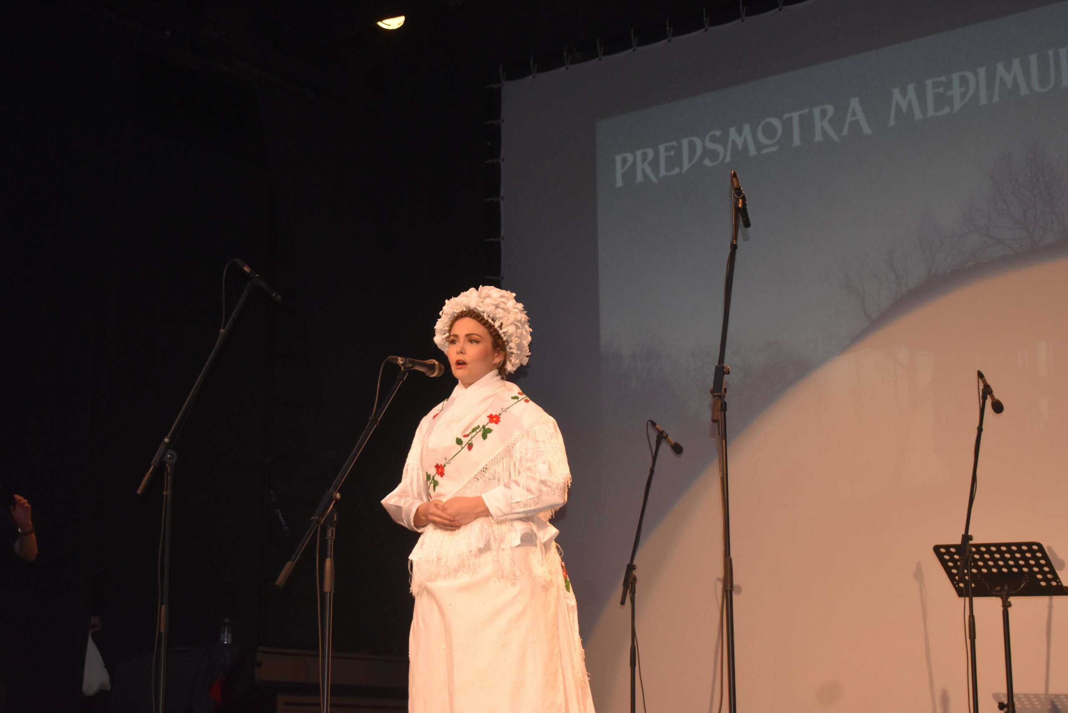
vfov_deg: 22.6
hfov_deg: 33.4
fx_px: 1780
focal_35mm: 60
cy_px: 356
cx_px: 534
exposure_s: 1/125
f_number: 5
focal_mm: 40
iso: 1600
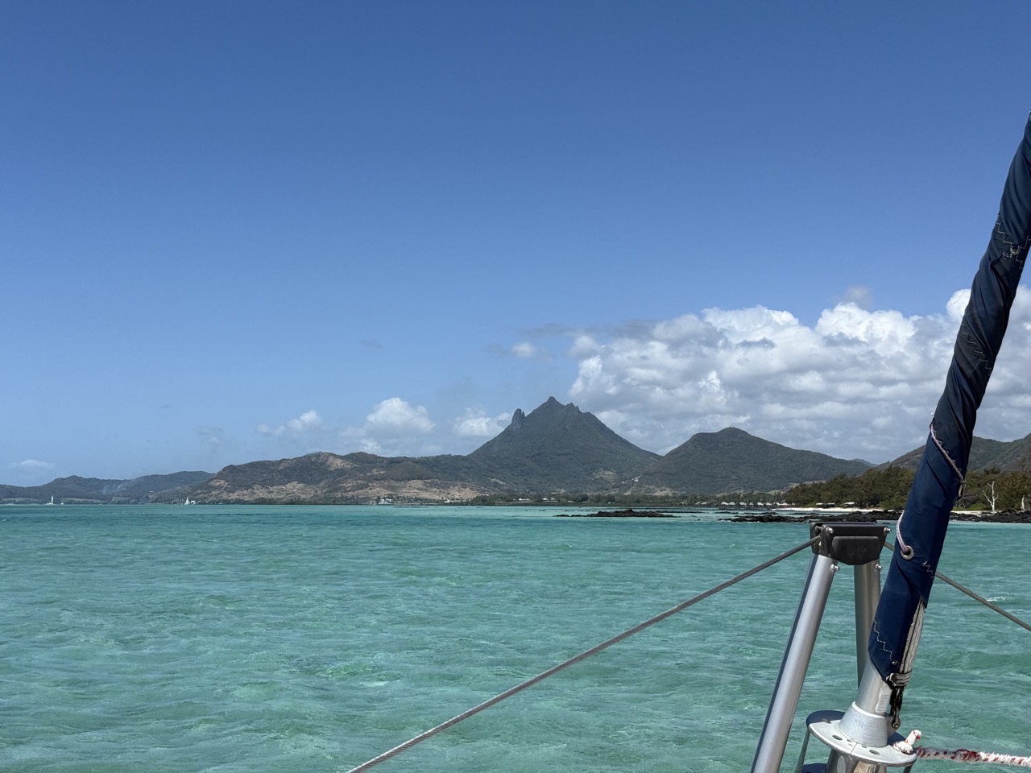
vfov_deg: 30.3
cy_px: 386
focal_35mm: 48
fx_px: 1430
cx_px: 516
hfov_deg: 39.7
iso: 64
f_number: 1.78
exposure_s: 1/7143
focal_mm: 6.76
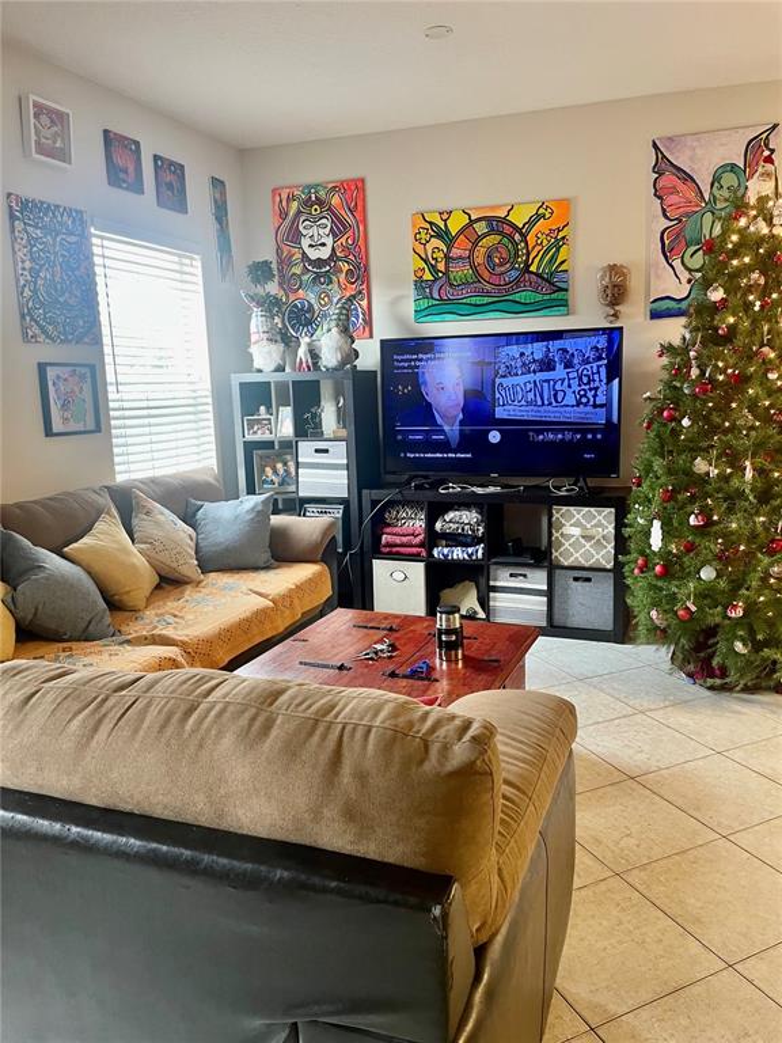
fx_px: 783
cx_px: 391
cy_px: 522
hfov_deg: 53.1
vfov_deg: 67.3
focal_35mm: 26
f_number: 1.6
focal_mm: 4.2
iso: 160
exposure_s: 1/60
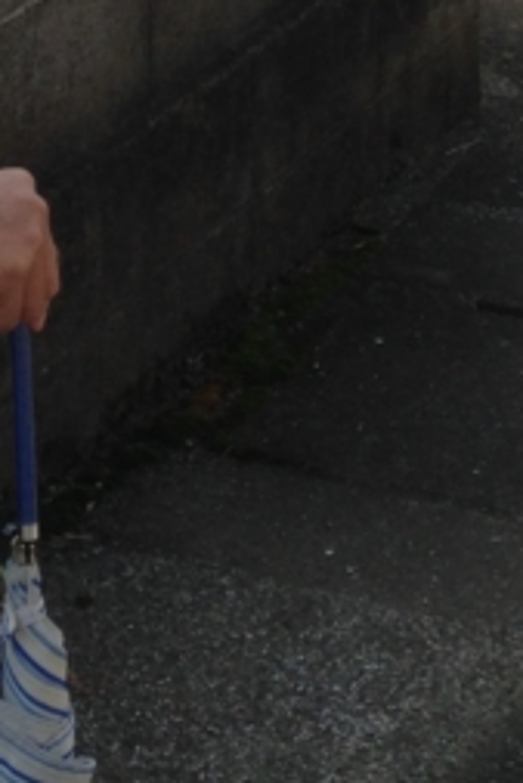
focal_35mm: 139
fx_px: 3025
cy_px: -127
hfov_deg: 9.9
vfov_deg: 14.3
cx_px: 300
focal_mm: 4.12
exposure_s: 1/786
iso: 50
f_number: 2.4
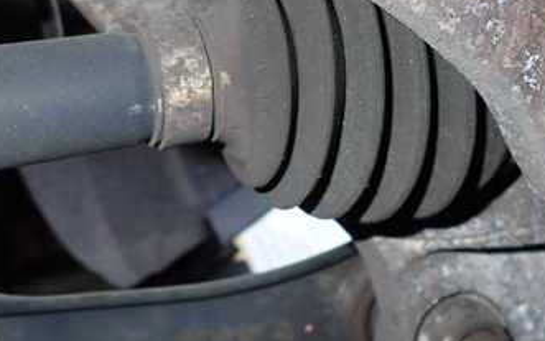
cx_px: 326
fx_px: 713
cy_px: 87
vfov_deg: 26.6
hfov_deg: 41.6
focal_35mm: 48
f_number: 5.6
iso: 200
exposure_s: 1/30
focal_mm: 4.5
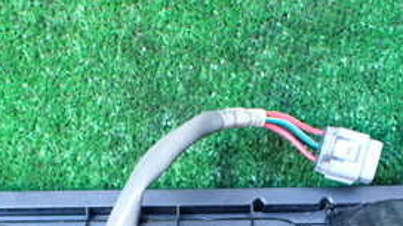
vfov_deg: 16.1
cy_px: 272
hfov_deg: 29.3
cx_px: 212
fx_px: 769
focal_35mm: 72
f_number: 2.3
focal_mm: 5.4
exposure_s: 1/80
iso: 800
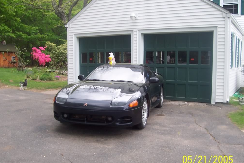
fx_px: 264
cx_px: 123
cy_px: 90
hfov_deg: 49.6
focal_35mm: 39
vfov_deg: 34.2
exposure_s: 1/90
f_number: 2.8
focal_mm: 5.6
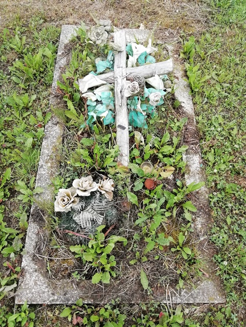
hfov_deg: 53.1
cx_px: 123
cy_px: 164
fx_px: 246
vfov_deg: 67.3
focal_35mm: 26
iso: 50
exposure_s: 1/377
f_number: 2.2
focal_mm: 3.21
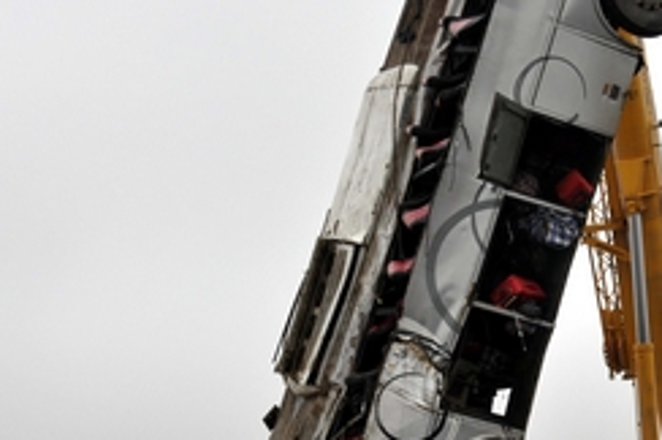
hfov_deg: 27.7
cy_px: 278
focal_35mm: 71
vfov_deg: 19.1
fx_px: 1306
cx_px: 548
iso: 200
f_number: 11
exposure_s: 1/125
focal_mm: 21
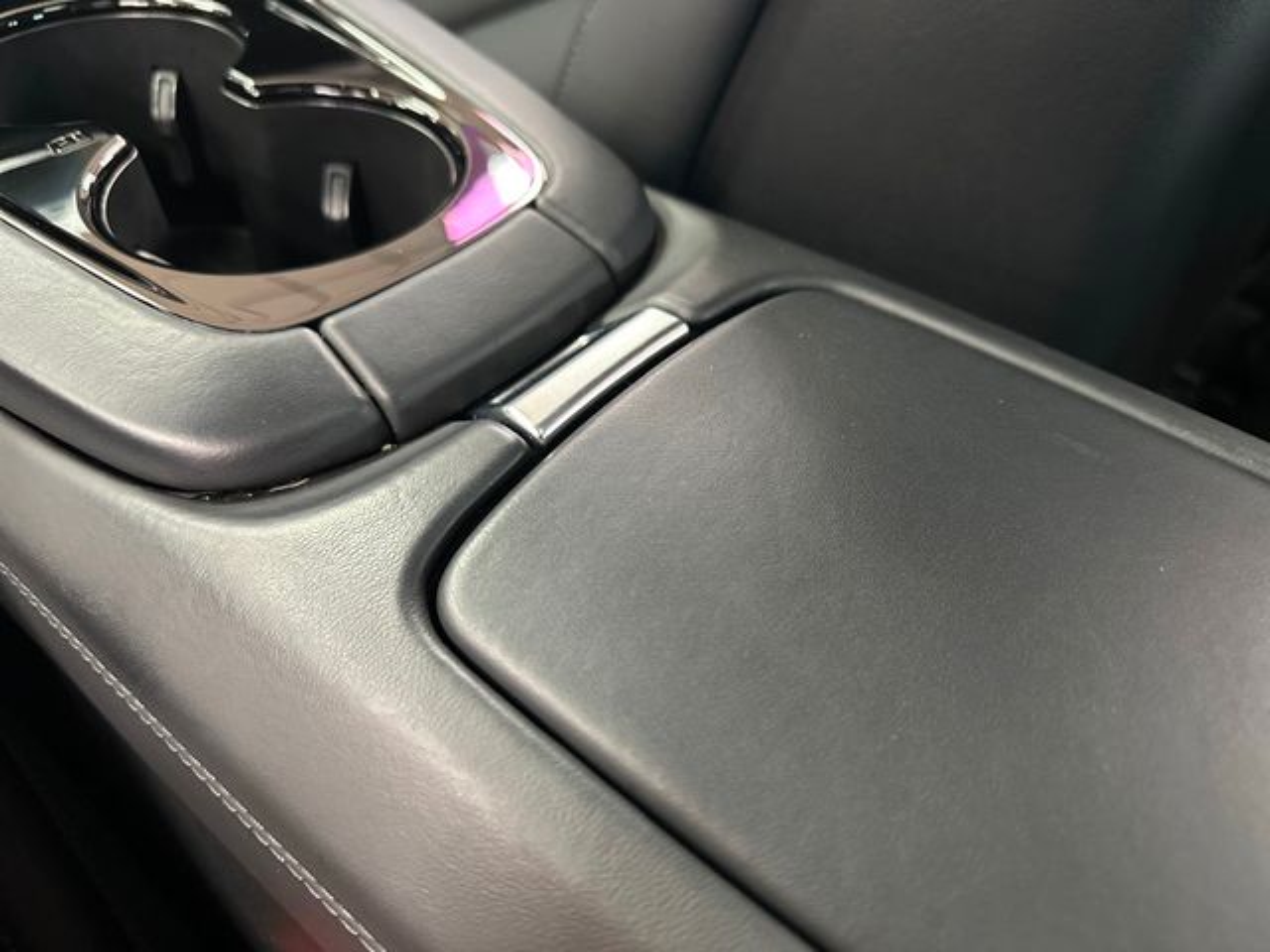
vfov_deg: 56.8
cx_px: 635
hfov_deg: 71.6
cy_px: 476
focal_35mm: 24
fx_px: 881
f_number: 1.78
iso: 1000
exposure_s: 1/40
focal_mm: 6.86
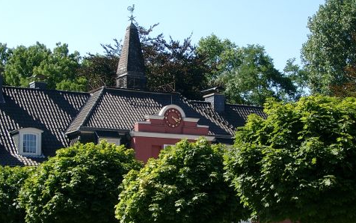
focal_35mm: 89
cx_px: 200
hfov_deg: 23.3
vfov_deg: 14.7
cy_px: 116
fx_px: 864
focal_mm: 10.4
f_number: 4
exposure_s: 1/378
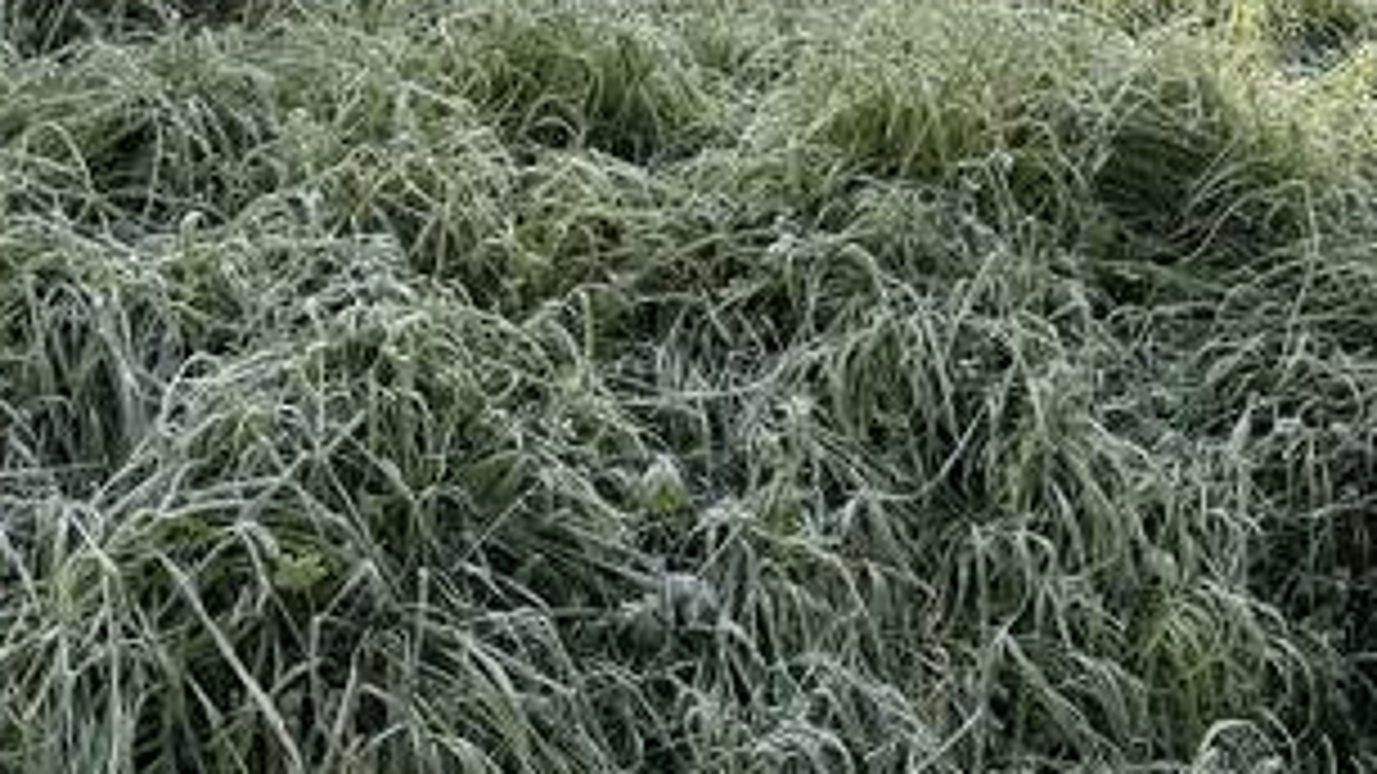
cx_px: 1089
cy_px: -302
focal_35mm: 74
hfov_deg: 28.0
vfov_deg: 15.3
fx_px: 2701
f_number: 1.6
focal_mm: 5.1
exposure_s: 1/3876
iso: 50
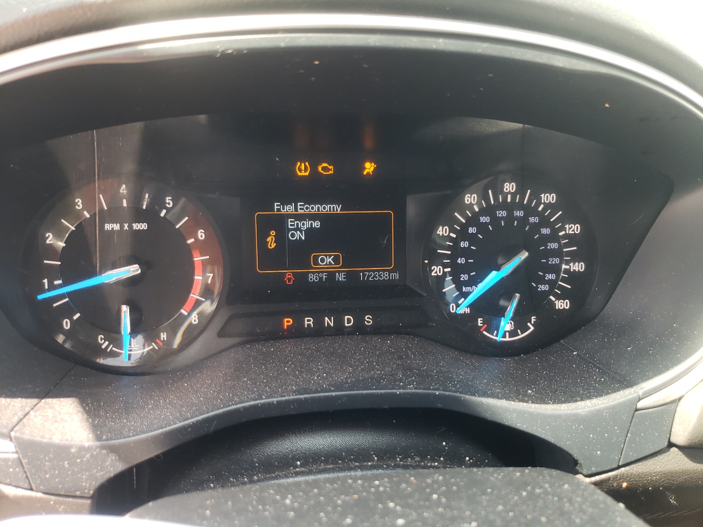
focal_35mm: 26
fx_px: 528
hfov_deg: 67.3
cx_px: 352
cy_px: 264
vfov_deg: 53.1
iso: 64
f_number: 1.5
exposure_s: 1/60.2
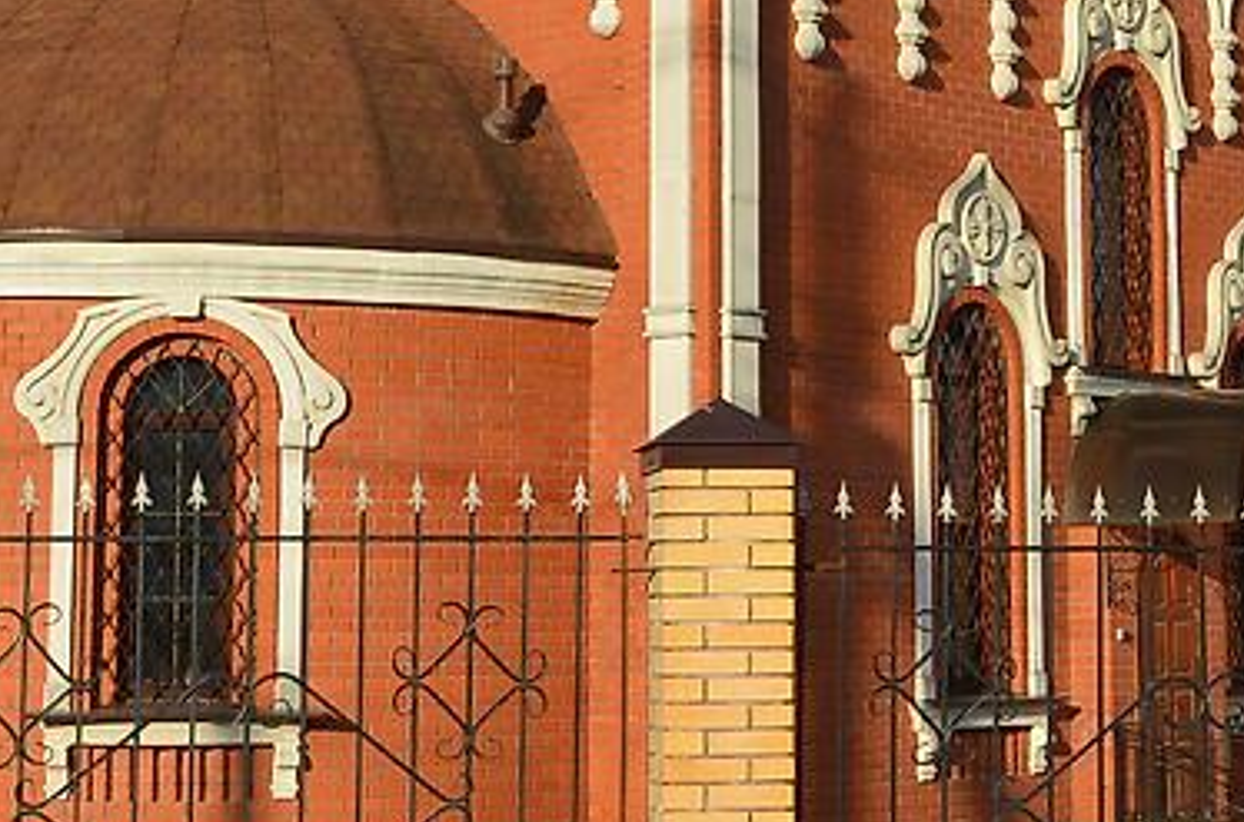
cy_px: -128
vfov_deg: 12.6
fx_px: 3652
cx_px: 868
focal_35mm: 106
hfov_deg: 19.2
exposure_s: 1/250
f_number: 8
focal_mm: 22
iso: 100
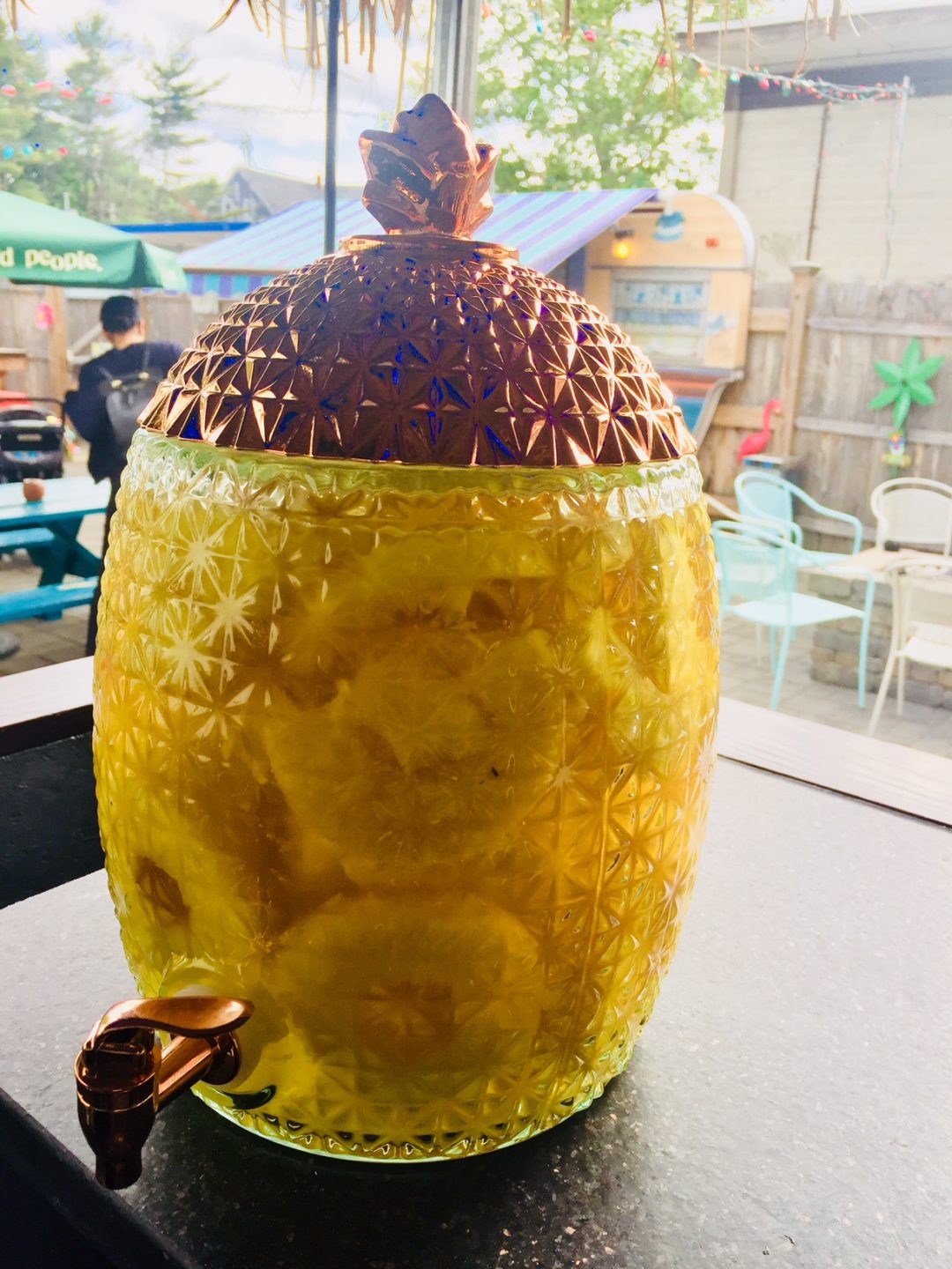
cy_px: 634
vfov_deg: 61.7
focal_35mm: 29
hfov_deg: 48.2
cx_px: 476
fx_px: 1063
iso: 32
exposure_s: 1/527
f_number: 2.2
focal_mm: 4.15
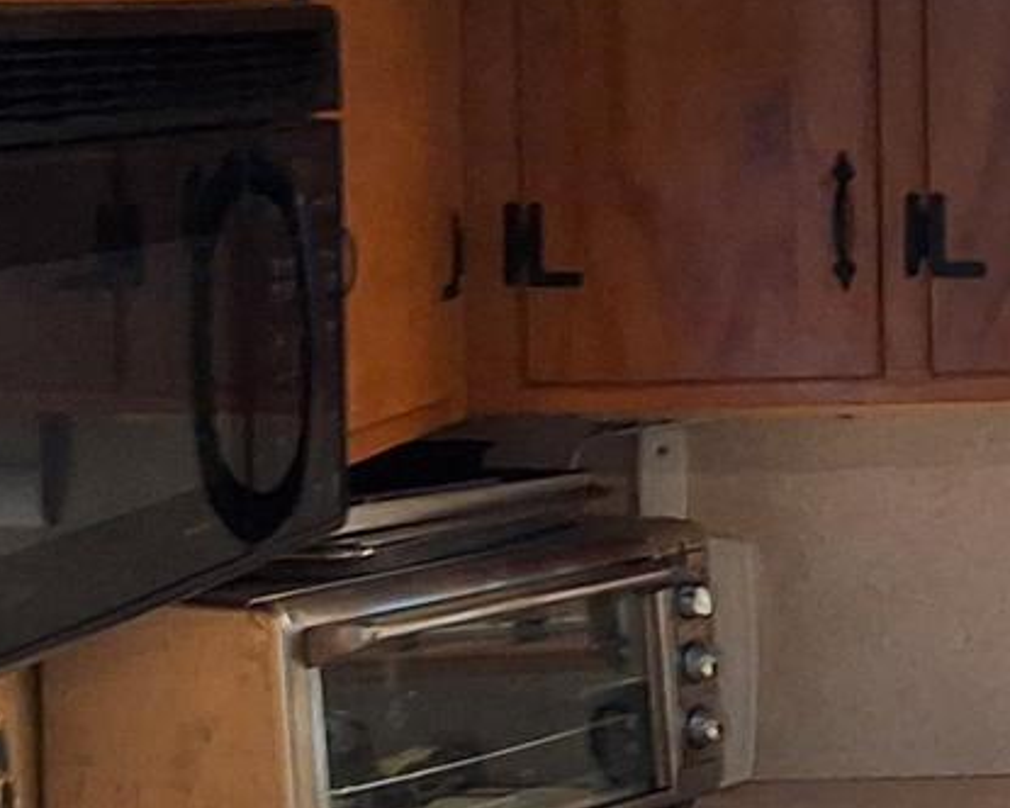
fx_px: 4035
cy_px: 127
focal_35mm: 135
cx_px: 1558
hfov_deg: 13.4
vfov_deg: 11.4
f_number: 1.9
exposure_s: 1/50
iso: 160
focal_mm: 2.91
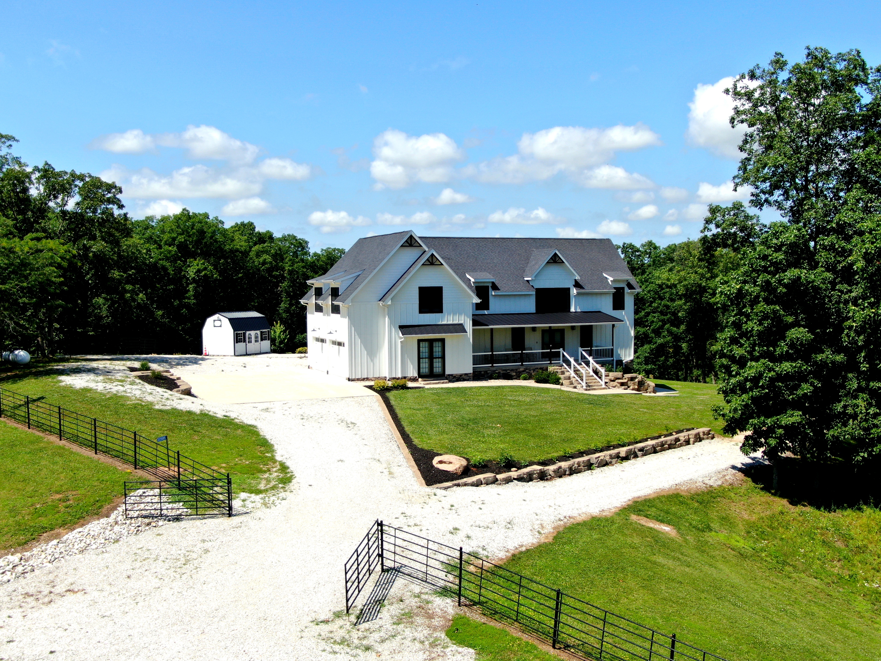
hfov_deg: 51.4
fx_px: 916
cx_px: 440
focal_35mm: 36
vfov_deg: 39.7
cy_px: 330
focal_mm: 6.21
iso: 100
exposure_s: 1/833
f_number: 3.3
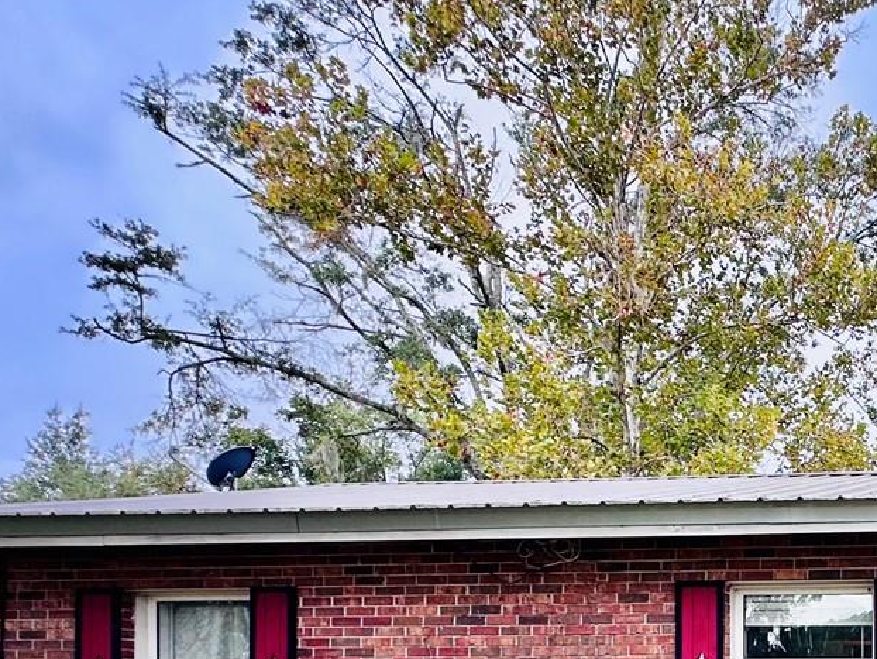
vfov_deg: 34.7
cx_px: 950
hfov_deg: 41.6
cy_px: 710
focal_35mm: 36
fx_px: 912
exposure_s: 1/99
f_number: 2.2
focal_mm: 2.22
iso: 40
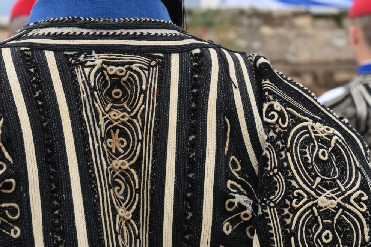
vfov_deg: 15.8
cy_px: -1
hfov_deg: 23.9
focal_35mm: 85
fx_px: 876
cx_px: 220
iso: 1250
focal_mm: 41
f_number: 5.6
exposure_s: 1/400
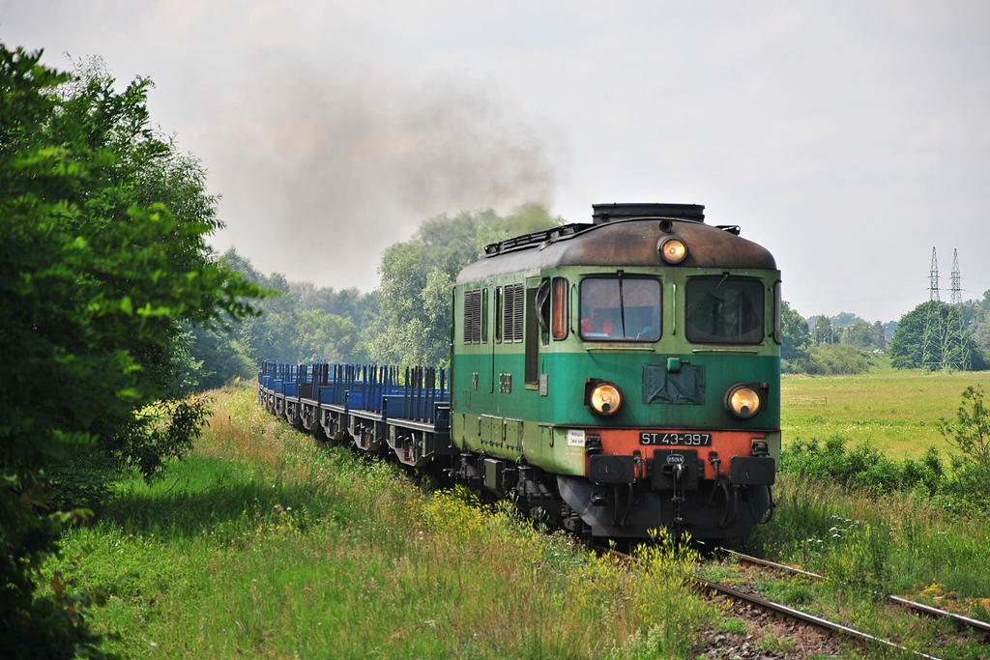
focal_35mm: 158
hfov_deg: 13.0
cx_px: 495
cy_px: 330
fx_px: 4332
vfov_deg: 8.7
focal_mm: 105
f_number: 5.6
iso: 100
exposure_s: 1/320
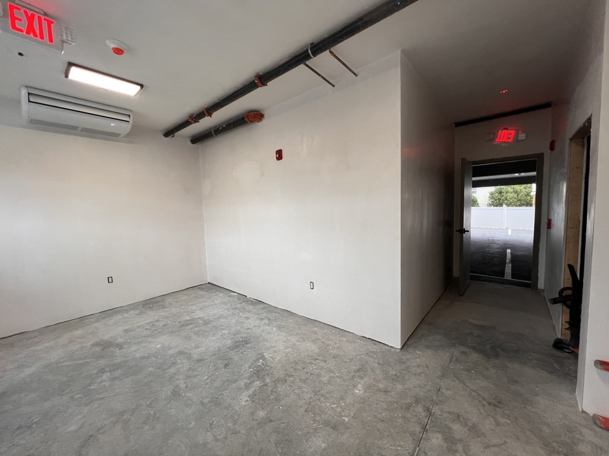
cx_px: 304
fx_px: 229
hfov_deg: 106.2
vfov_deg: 89.9
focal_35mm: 13
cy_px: 228
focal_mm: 1.57
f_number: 1.8
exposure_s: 1/120
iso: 160
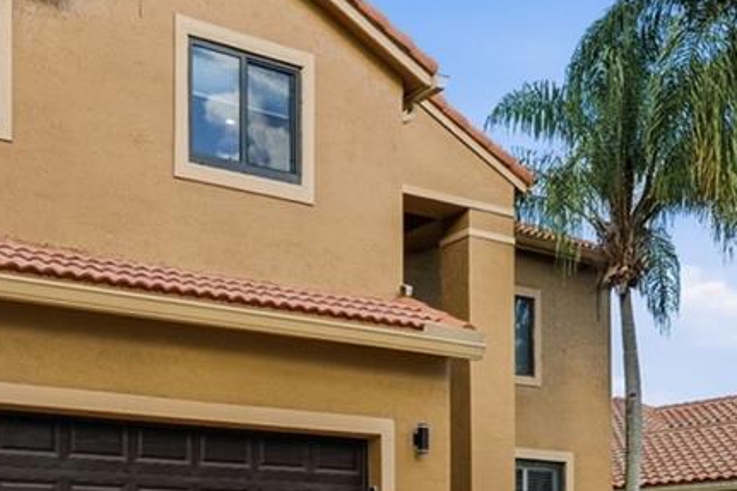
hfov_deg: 38.2
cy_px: 521
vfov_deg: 24.5
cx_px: 390
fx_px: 1064
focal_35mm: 52
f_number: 8
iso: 500
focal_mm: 14
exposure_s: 1/10000
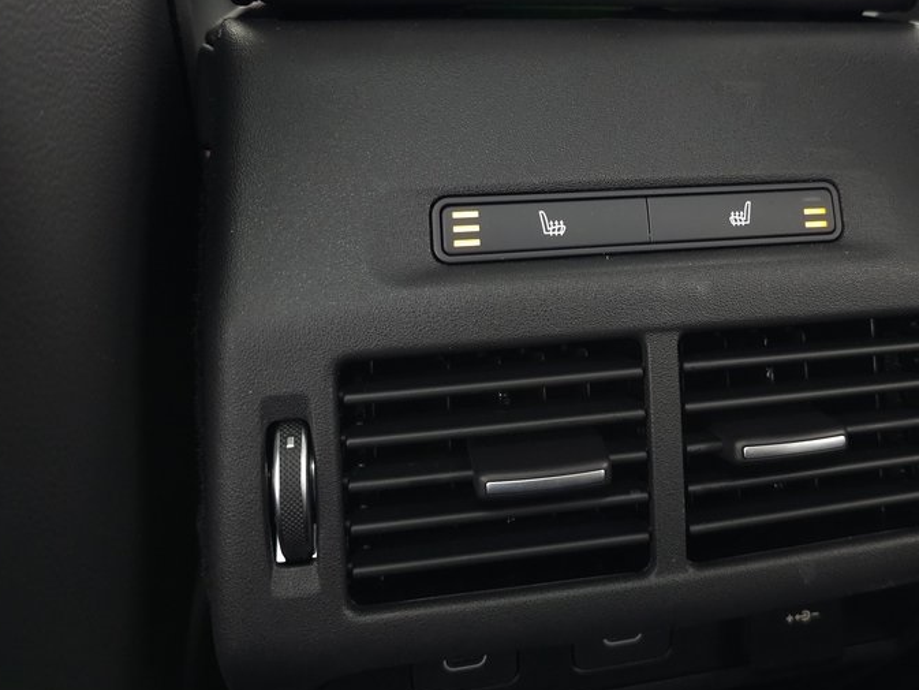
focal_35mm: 35
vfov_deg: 40.2
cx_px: 635
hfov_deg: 51.3
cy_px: 228
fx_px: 929
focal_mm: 6.3
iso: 320
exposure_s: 1/24
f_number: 1.7
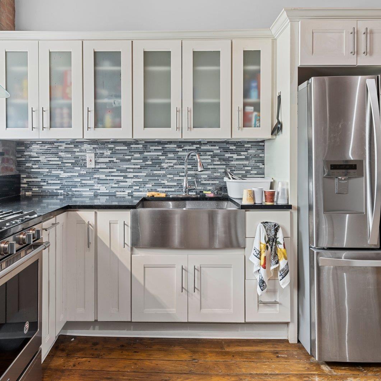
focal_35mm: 23
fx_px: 286
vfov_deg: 67.2
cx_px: 172
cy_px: 183
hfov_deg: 67.1
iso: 500
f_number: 10
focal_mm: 14
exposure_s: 1.6
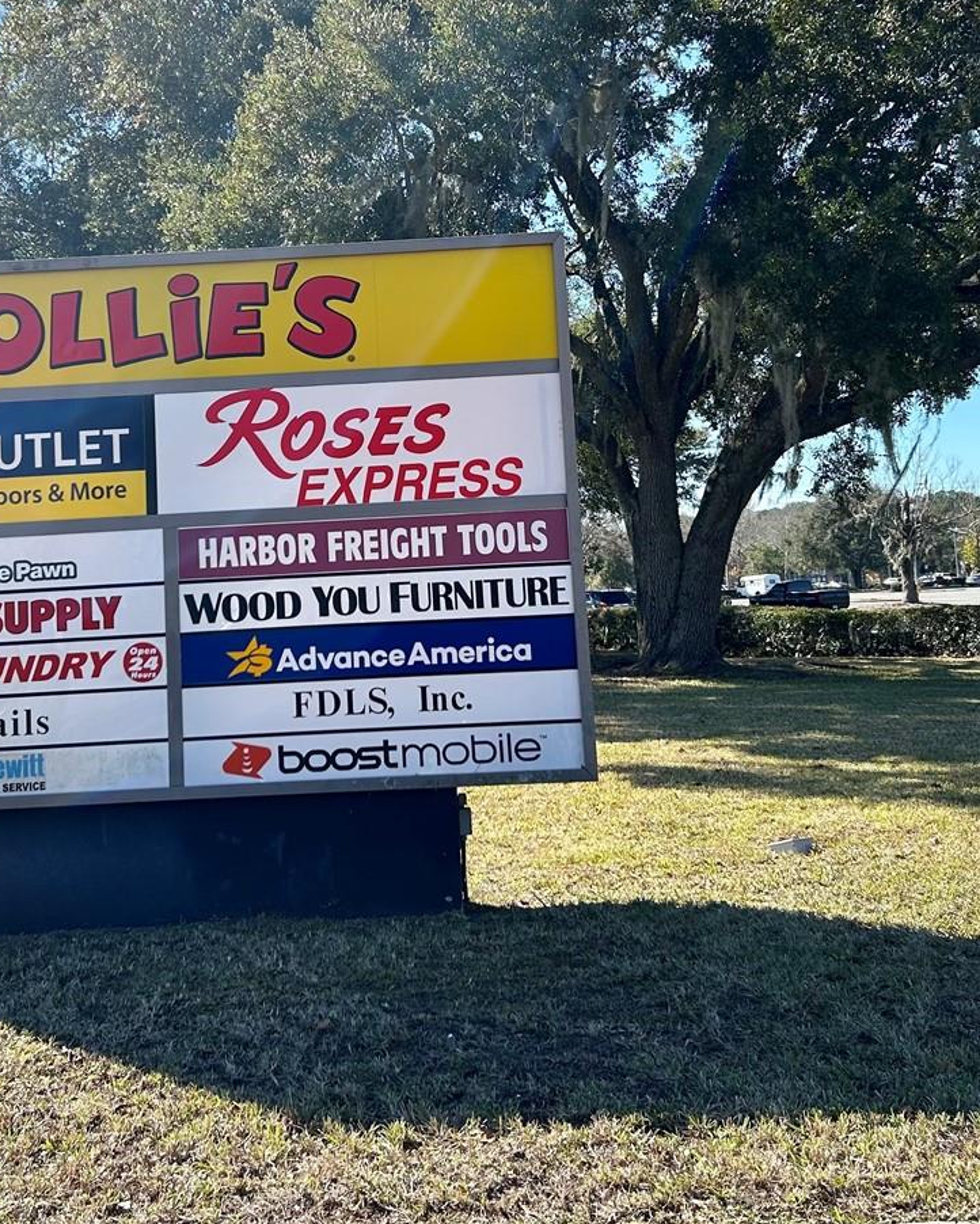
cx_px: 372
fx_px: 1631
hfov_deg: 33.3
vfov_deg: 40.8
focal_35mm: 45
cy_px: 456
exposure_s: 1/2513
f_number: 1.5
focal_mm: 5.7
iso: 50
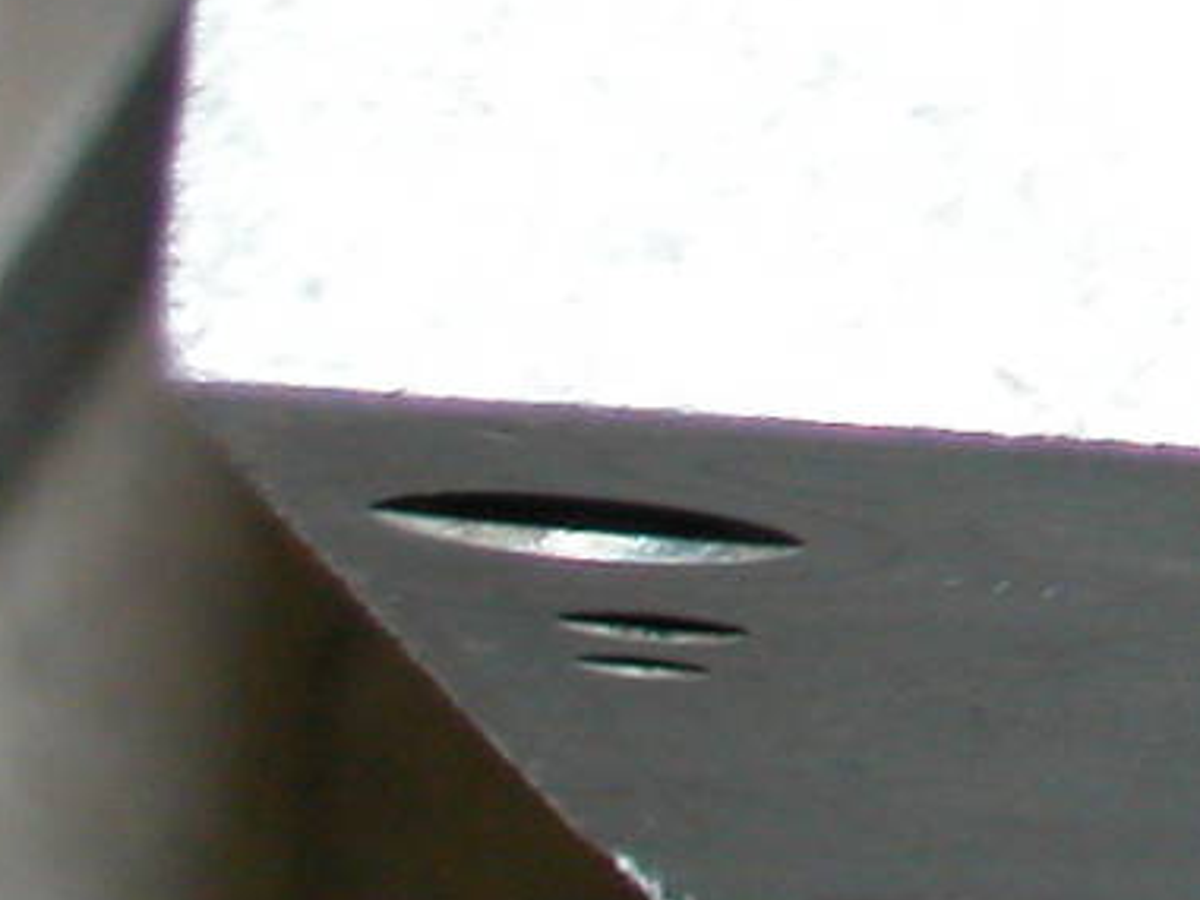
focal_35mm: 404
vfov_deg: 3.6
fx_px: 14005
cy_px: -1048
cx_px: 3262
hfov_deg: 4.7
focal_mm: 16.2
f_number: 4
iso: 125
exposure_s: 1/121
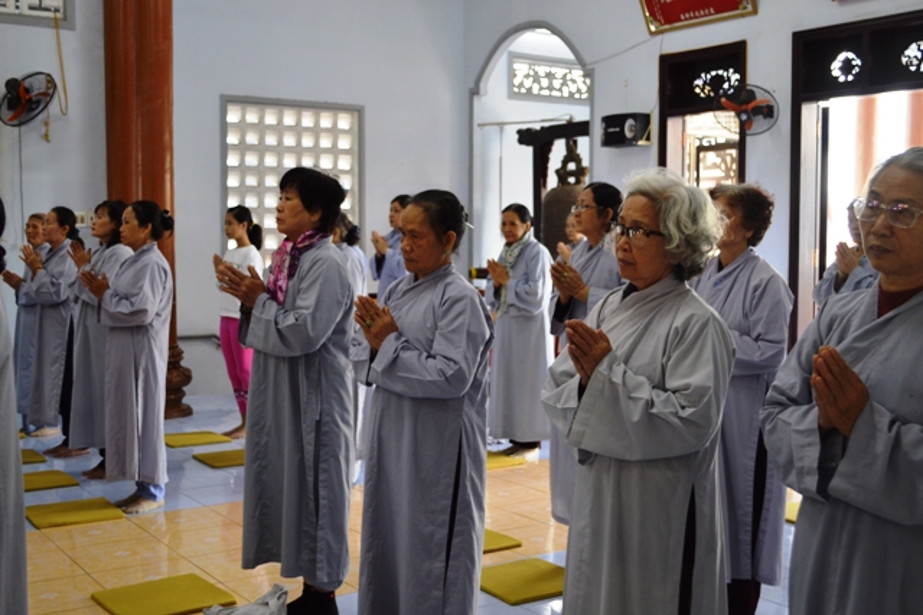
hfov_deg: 46.4
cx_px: 462
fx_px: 1076
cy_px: 308
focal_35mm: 42
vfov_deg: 31.9
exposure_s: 1/40
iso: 400
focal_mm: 28
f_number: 4.5
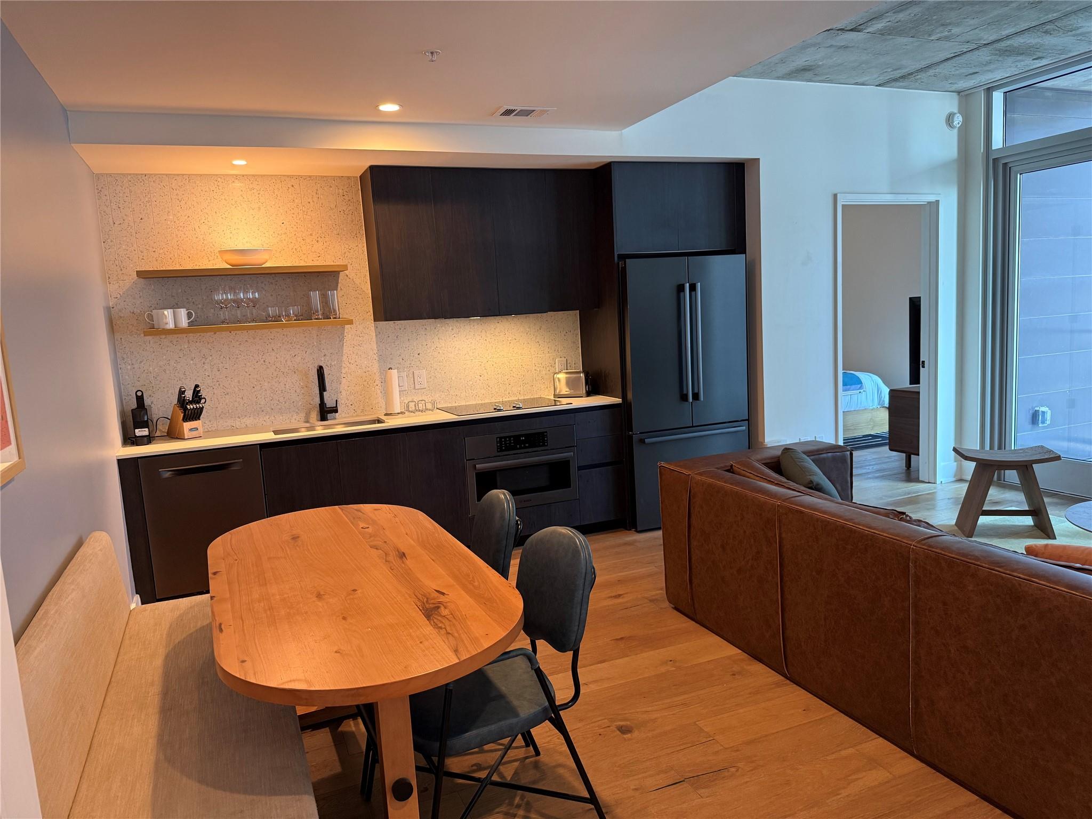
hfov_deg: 71.6
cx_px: 546
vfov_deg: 56.8
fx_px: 757
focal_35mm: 24
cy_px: 410
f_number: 1.78
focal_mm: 6.76
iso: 250
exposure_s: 1/60
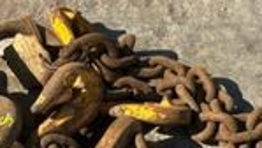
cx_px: 37
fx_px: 1467
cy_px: 100
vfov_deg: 5.8
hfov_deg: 10.2
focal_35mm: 211
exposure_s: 1/3367
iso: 64
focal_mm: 6.86
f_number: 1.78
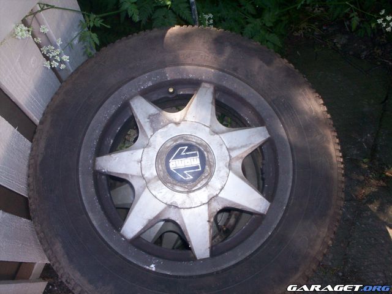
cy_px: 147
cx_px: 196
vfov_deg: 39.7
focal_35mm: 36
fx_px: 408
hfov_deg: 51.4
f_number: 4.5
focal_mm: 6
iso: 140
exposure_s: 1/60
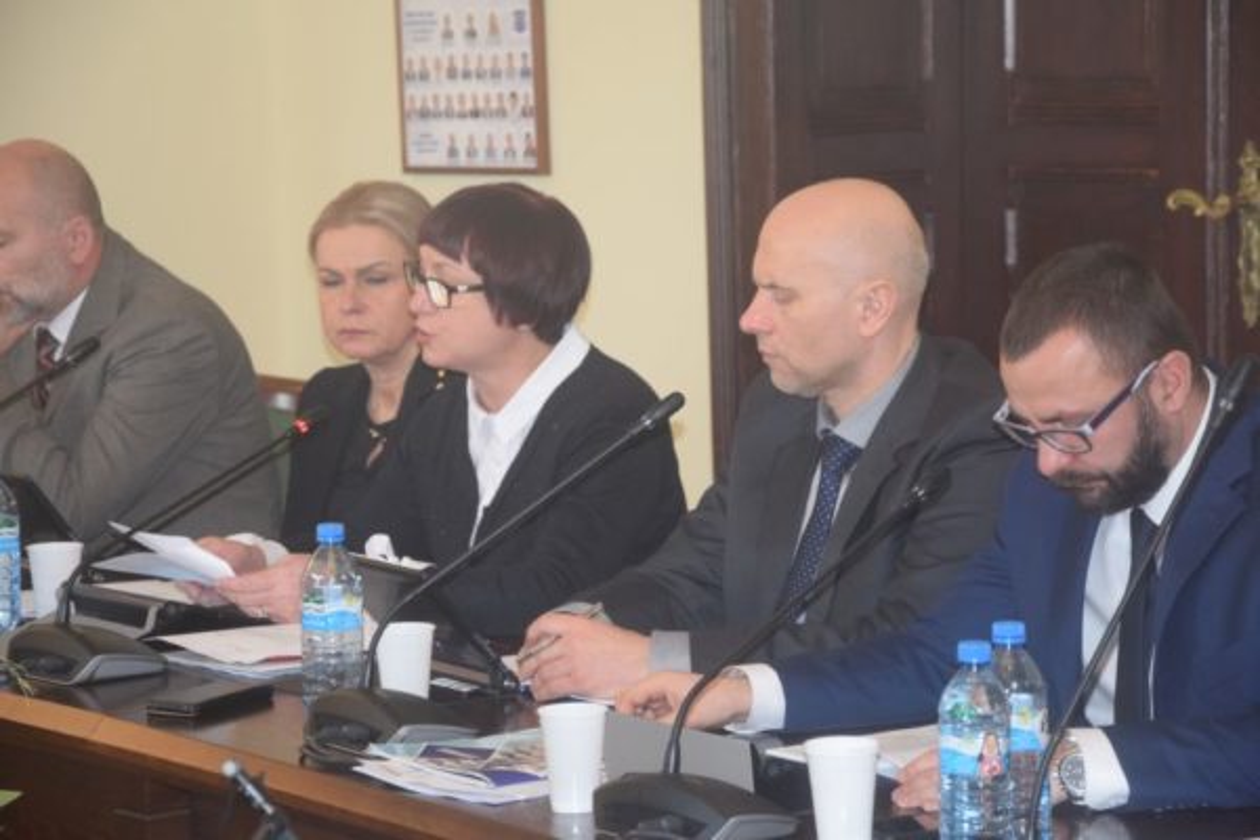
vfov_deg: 10.2
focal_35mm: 135
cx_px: 630
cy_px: 420
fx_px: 4725
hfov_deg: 15.2
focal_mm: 90
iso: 1250
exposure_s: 1/60
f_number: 5.6
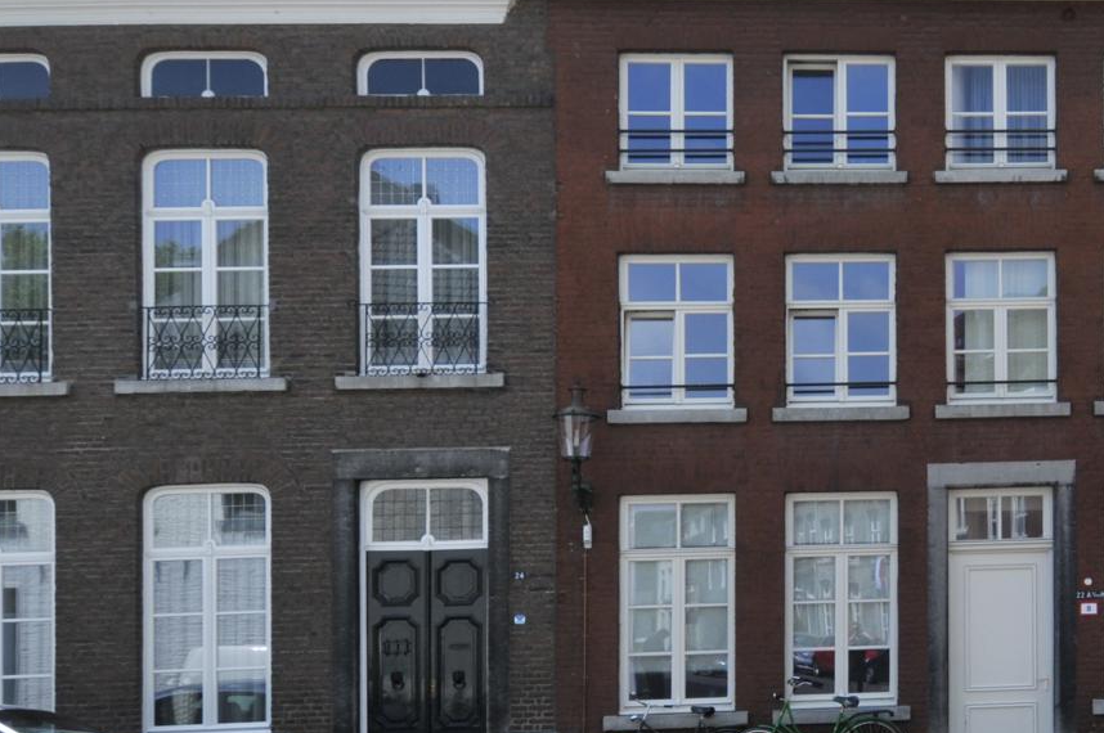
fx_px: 1378
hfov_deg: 40.8
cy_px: 449
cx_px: 962
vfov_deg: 29.7
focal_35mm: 45
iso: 200
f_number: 9
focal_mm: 12
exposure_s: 1/400
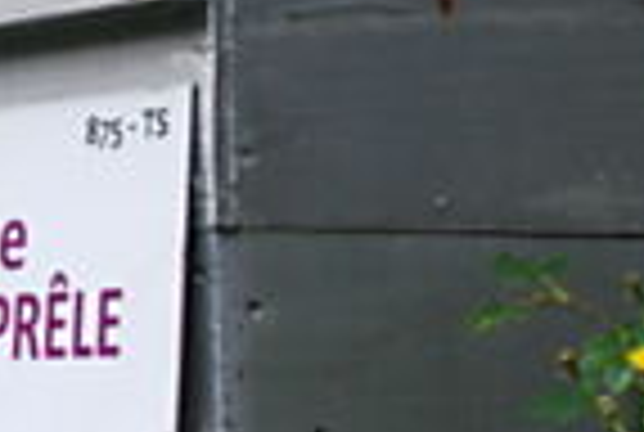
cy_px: 90
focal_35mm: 201
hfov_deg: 9.9
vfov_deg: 6.9
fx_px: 3603
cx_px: -369
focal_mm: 24
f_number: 5.6
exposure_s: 1/125
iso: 200
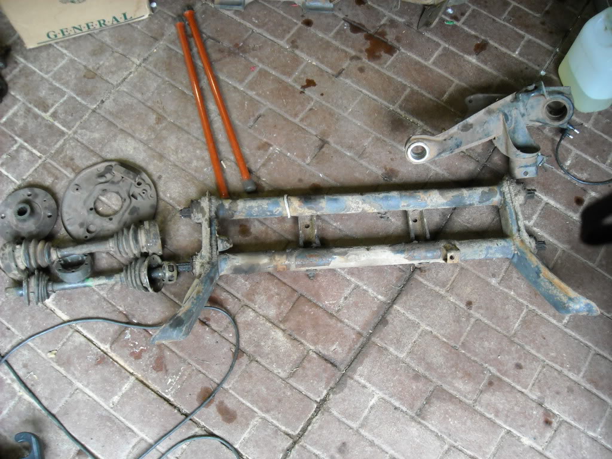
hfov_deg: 52.6
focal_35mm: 35
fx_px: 619
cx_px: 306
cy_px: 230
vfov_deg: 40.7
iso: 270
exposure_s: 1/60
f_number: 2.8
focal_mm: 5.7
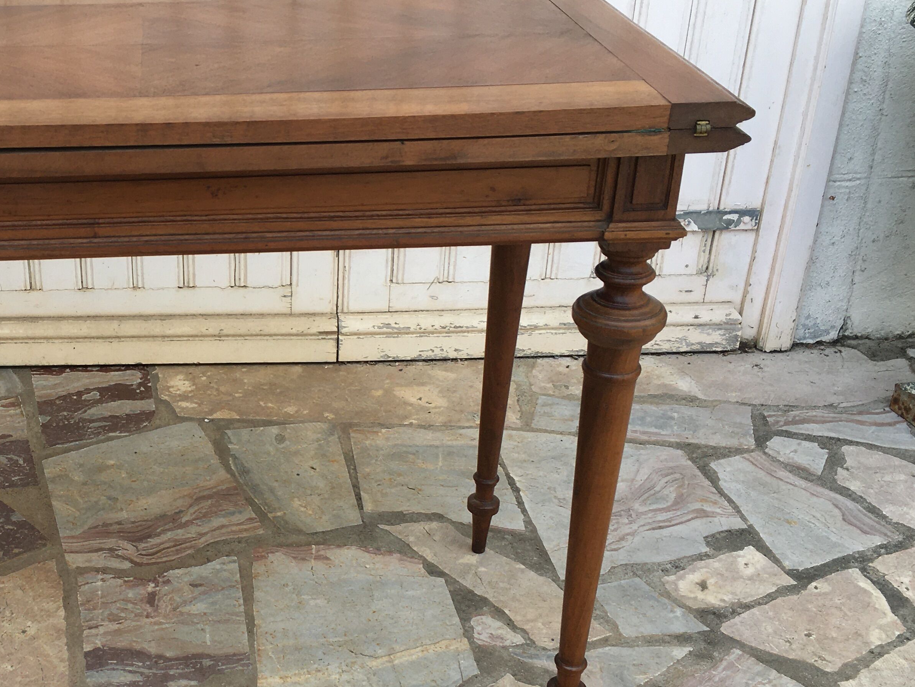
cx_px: 181
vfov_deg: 29.6
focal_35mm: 49
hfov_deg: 37.5
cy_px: 413
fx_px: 1295
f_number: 2.2
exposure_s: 1/490
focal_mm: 4.15
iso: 25
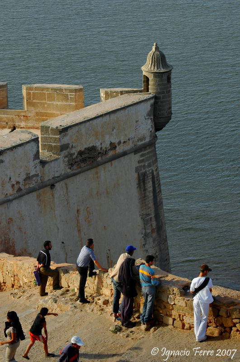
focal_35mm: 120
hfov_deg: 11.4
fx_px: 1204
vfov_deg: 17.1
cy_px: 181
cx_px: 120
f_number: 13
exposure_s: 1/125
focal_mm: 80
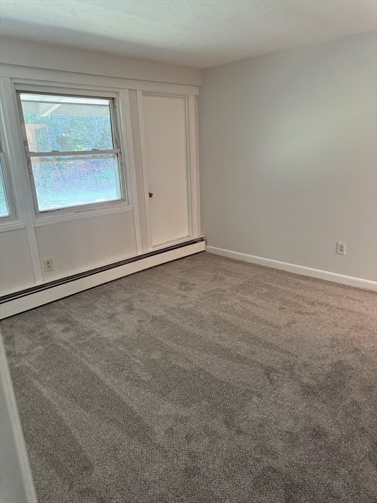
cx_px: 188
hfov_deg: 56.8
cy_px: 252
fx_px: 349
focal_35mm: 24
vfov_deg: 71.6
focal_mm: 6.76
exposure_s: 1/60
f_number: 1.78
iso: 400
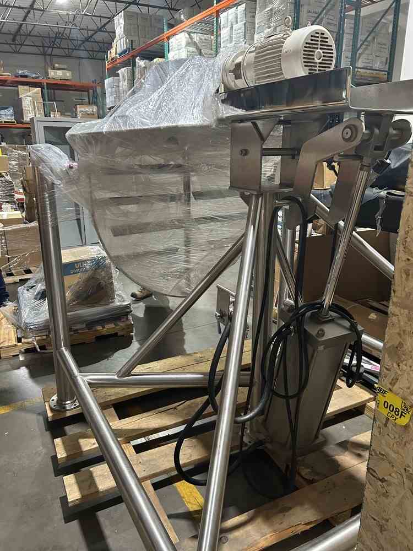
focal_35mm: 26
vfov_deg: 67.3
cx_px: 206
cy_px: 276
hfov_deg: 53.1
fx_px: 414
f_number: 1.5
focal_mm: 5.7
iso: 320
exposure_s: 1/60
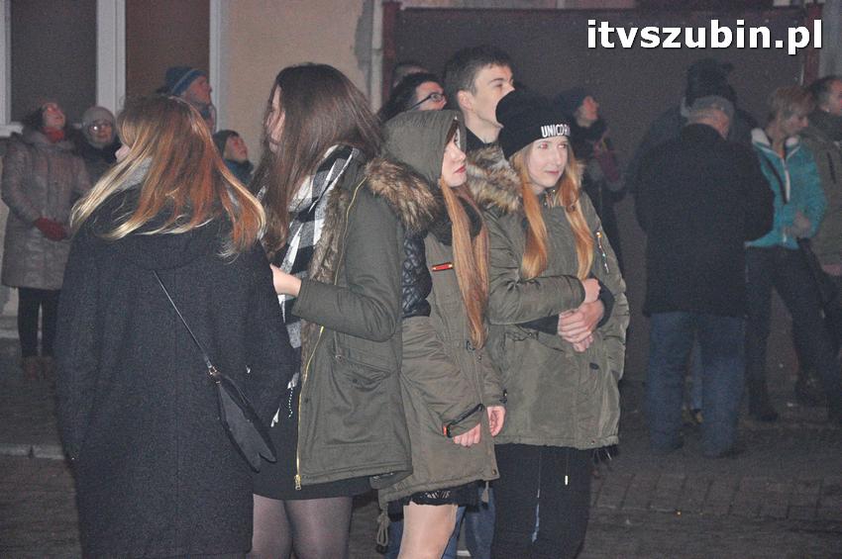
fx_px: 2313
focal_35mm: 99
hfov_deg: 20.6
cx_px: 421
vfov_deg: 13.8
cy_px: 280
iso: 3200
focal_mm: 66
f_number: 5.6
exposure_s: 1/60
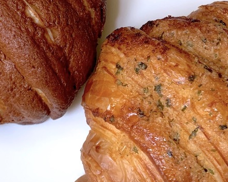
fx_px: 371
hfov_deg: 34.1
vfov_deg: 27.6
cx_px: 95
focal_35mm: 55
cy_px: 86
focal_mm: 4.25
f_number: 1.8
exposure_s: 1/80
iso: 100
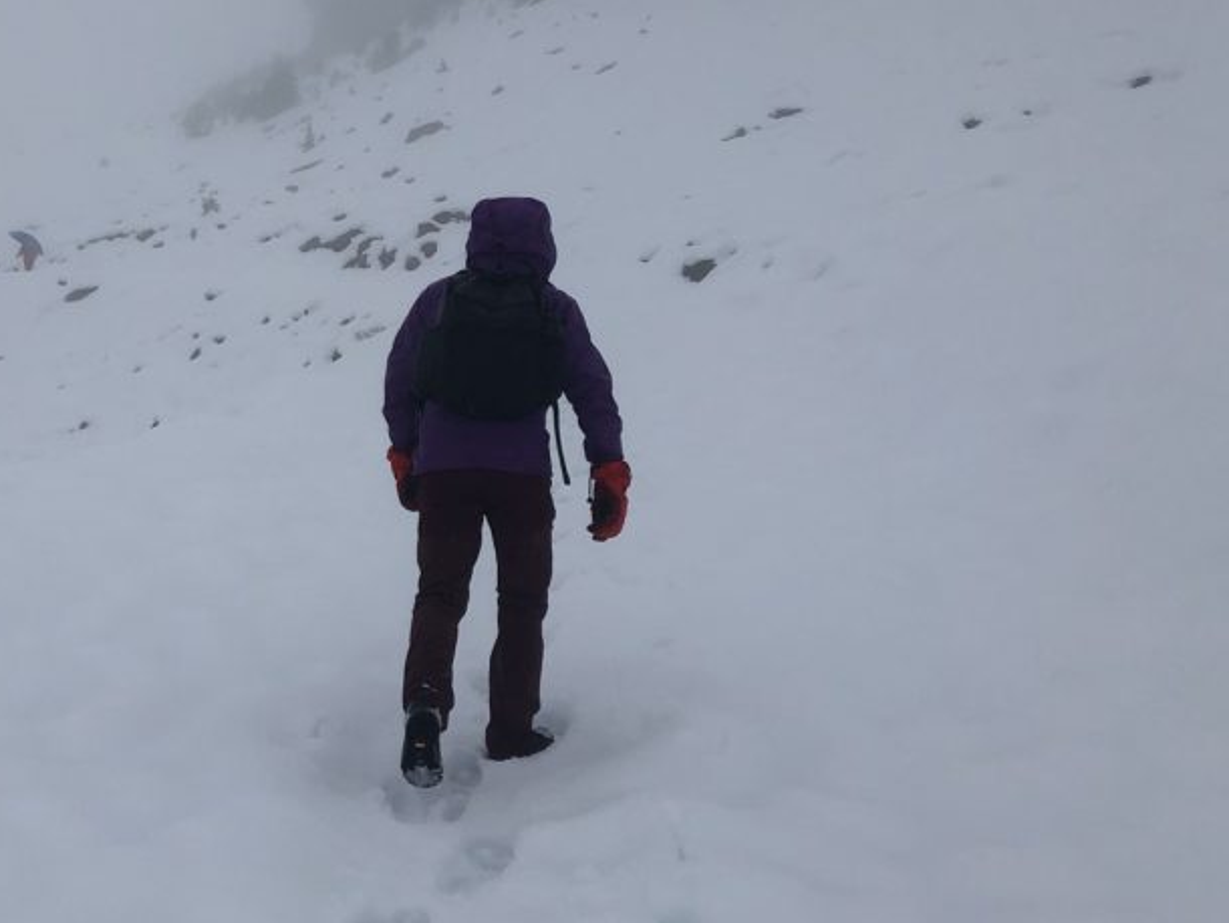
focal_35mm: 47
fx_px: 1669
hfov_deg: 39.0
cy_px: 381
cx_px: 266
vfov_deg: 30.8
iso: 20
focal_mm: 3.99
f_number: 1.8
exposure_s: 1/631
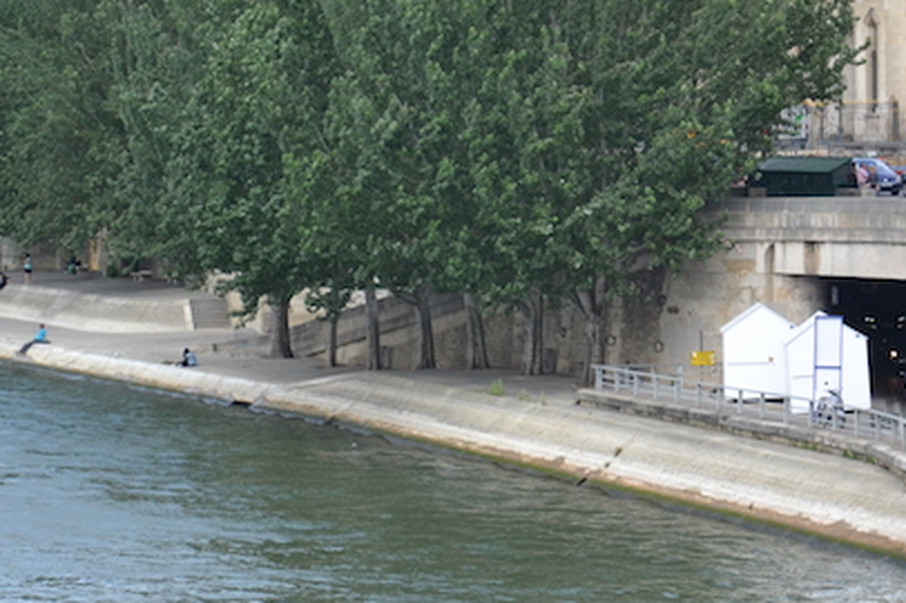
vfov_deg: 6.6
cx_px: 527
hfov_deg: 9.9
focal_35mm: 207
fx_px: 5205
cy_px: 180
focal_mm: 70
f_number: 8
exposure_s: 1/1000
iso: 800
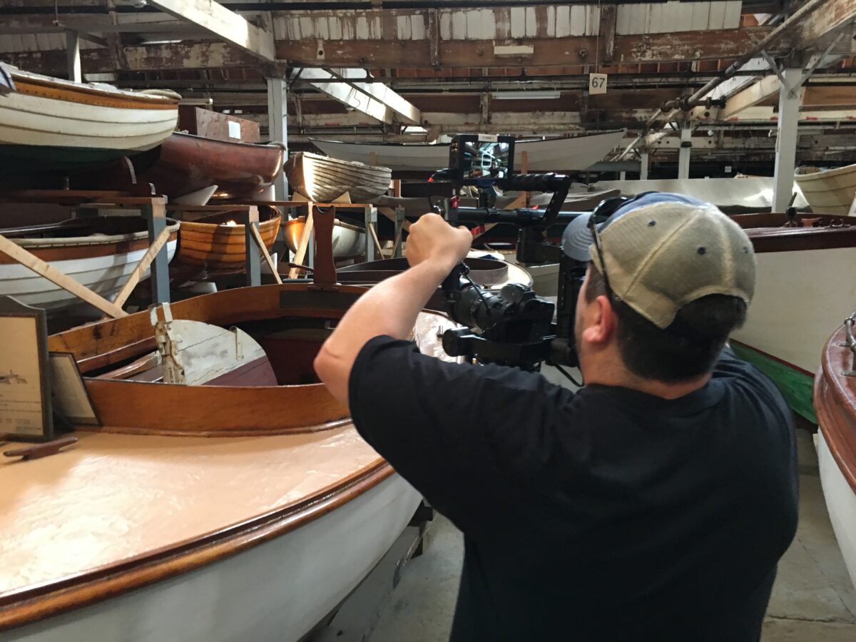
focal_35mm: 29
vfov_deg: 48.2
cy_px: 321
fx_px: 717
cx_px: 428
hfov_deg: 61.7
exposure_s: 1/15
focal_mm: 4.15
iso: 100
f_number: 2.2
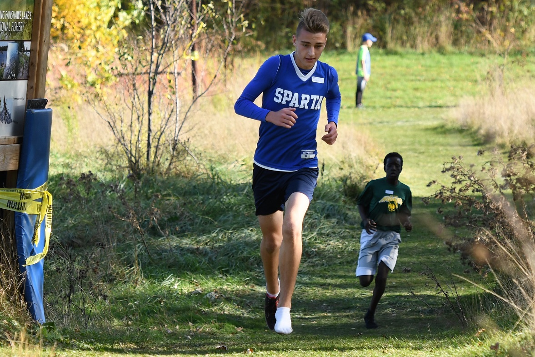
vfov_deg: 7.6
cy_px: 178
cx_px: 268
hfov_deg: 11.4
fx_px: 2675
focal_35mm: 180
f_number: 4.5
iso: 320
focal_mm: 120
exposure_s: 1/800
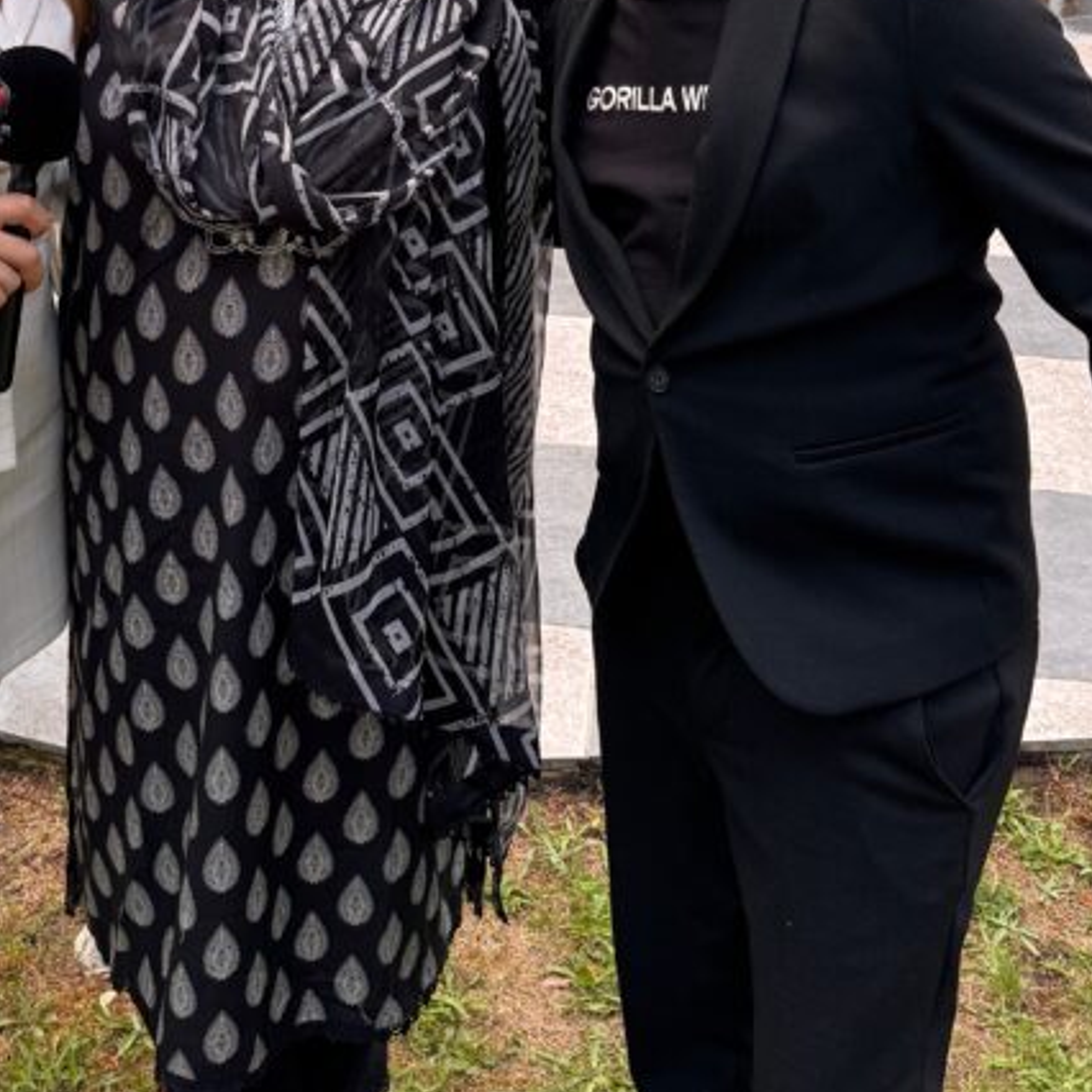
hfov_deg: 33.1
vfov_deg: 31.3
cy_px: 44
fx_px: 1820
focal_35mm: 51
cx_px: 364
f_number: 1.78
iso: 125
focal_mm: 6.76
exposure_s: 1/121
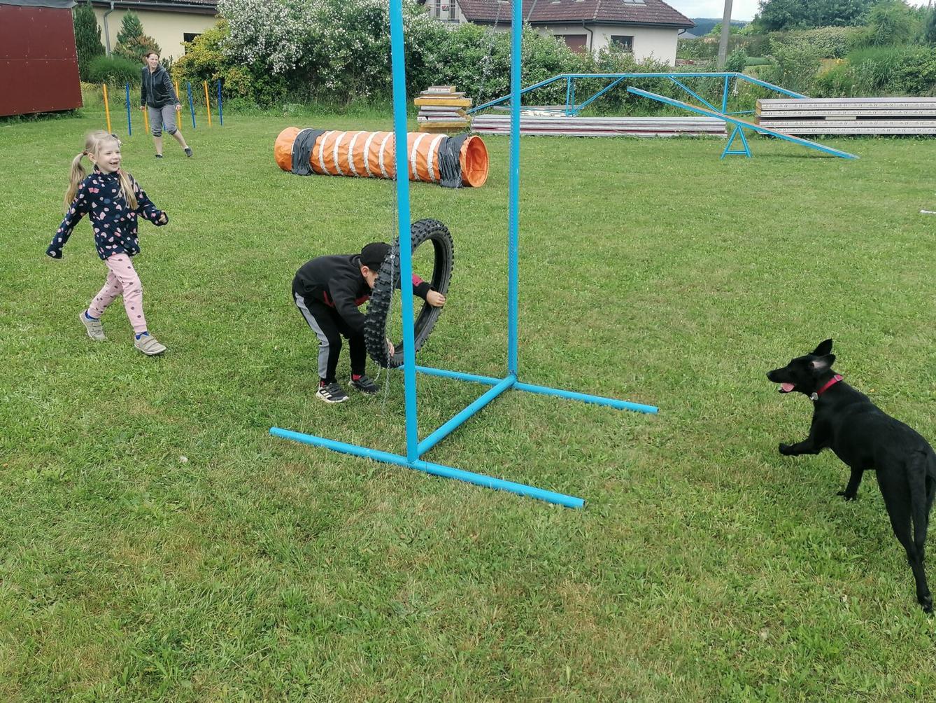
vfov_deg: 44.2
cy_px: 352
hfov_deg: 56.8
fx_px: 865
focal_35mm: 32
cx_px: 468
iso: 50
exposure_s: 1/470
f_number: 1.8
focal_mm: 4.75
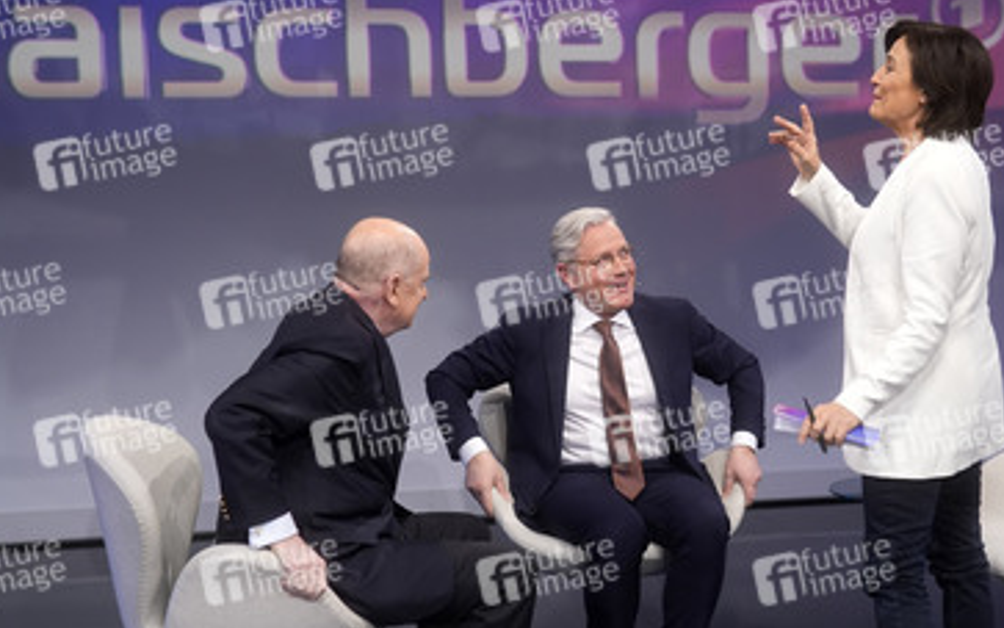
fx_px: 1560
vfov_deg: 22.7
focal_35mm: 57
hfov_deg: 35.6
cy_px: 365
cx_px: 585
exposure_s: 1/200
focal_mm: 30
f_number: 2.2
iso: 640
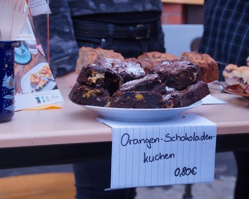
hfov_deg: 28.8
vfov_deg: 23.3
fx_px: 483
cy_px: 94
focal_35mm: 66
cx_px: 143
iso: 100
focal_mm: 35
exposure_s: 1/60
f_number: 5.6
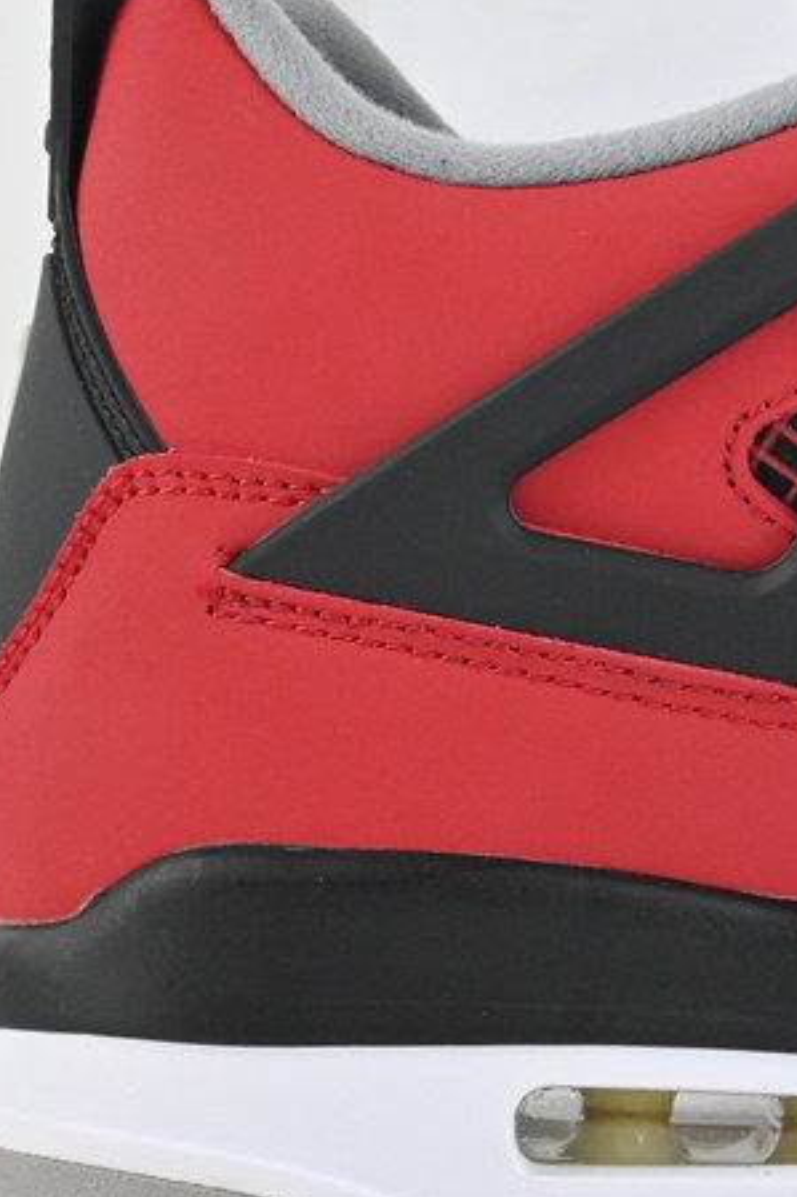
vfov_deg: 13.8
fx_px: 4929
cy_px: 656
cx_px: 1399
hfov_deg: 8.9
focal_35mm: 148
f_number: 9
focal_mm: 37
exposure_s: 1/100
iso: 1250
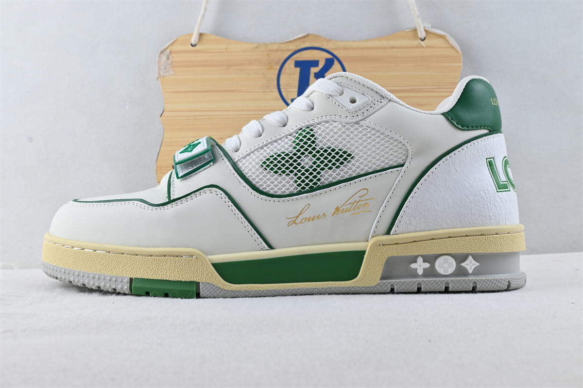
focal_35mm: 40
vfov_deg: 33.6
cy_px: 194
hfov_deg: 48.7
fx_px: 644
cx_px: 292
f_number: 10
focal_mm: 26.5
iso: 100
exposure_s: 1/15
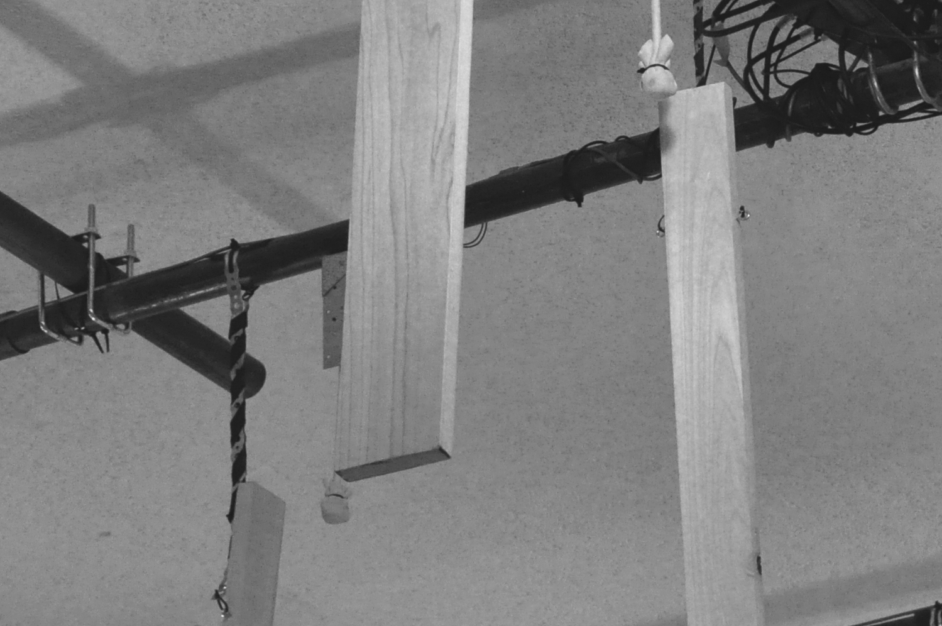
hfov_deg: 12.5
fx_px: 4260
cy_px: 519
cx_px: 941
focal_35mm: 163
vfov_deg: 8.4
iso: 1600
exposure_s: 1/40
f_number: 6.3
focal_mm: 38
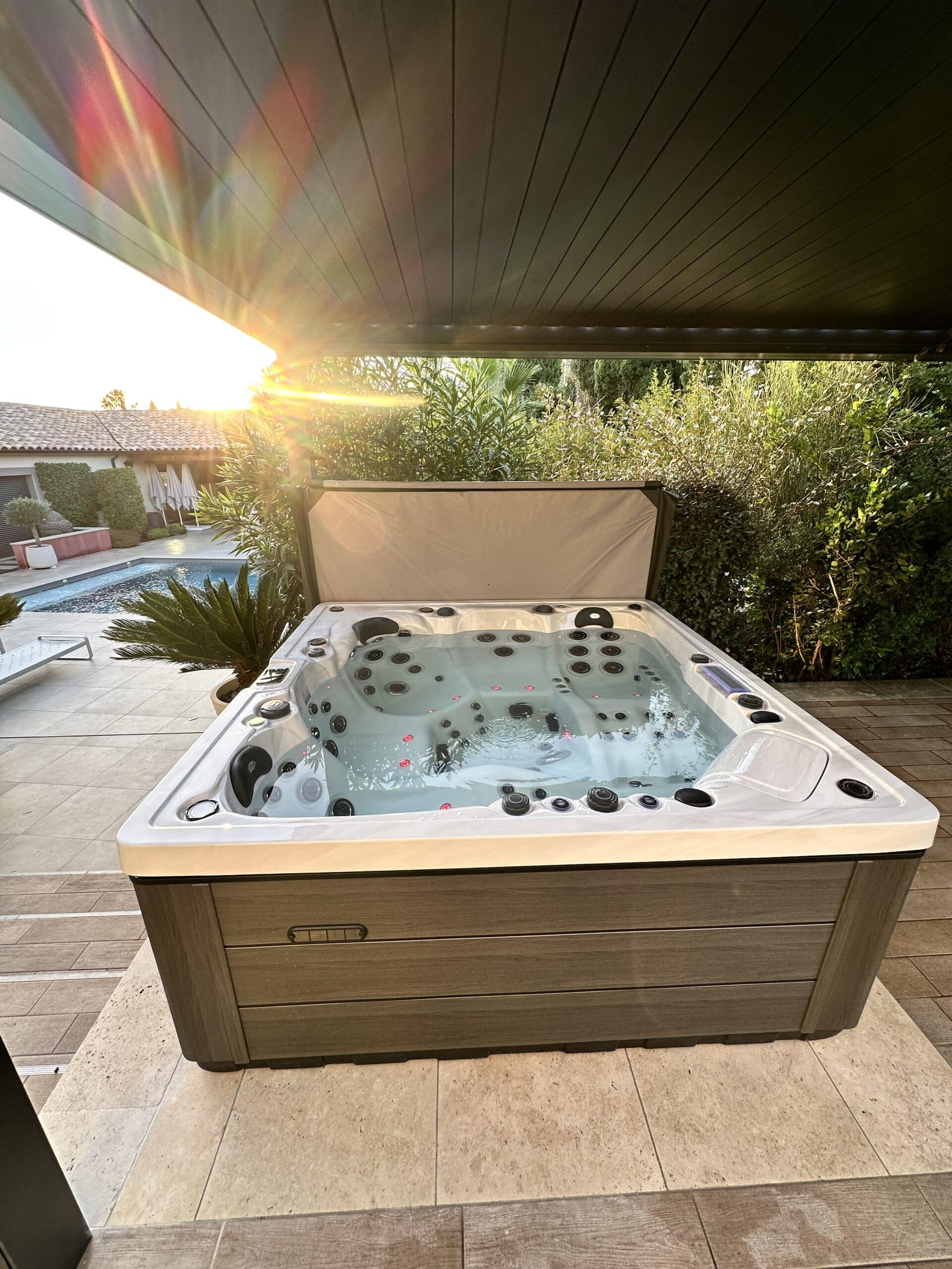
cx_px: 476
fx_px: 513
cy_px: 634
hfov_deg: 85.7
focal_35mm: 14
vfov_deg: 102.1
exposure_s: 1/99
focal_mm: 2.22
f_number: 2.2
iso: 50
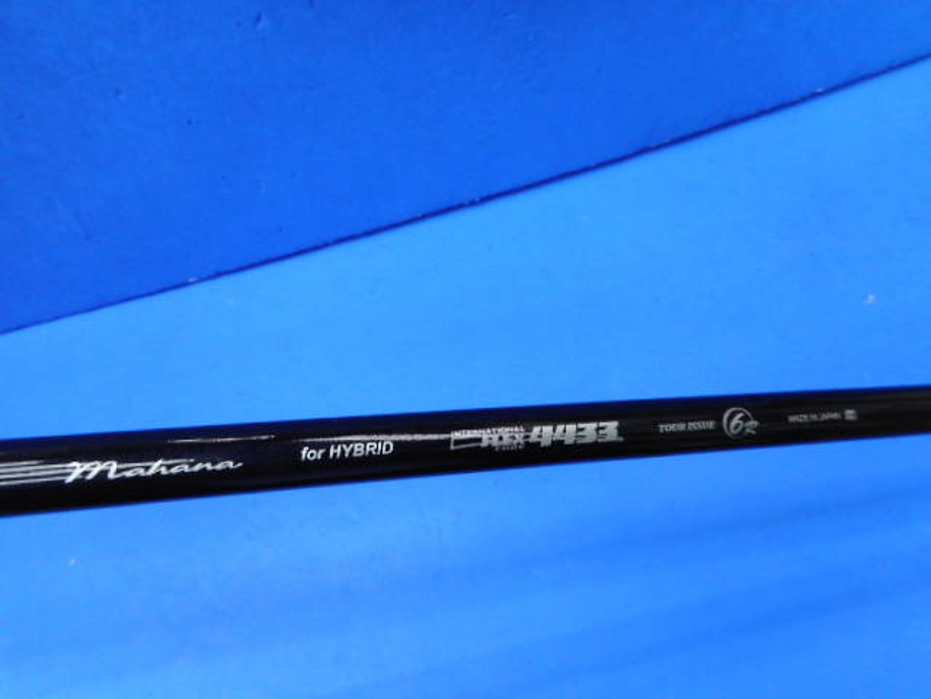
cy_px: 350
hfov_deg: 69.4
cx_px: 466
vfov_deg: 54.9
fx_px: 672
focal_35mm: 25
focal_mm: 4.5
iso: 100
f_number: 3.7
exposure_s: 1/30
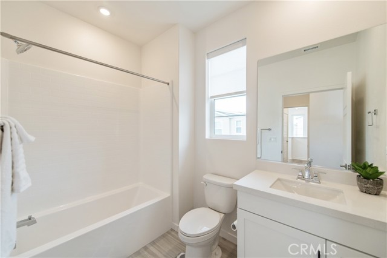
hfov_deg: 104.3
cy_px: 129
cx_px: 194
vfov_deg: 81.1
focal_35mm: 14
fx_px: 150
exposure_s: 1/250
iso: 400
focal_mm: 14
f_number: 3.5
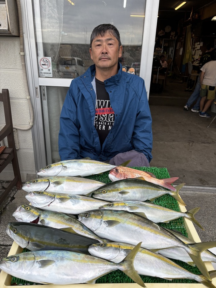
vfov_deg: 67.3
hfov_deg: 53.0
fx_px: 216
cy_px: 144
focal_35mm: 26
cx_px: 108
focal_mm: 5.96
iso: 50
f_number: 1.6
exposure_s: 1/452
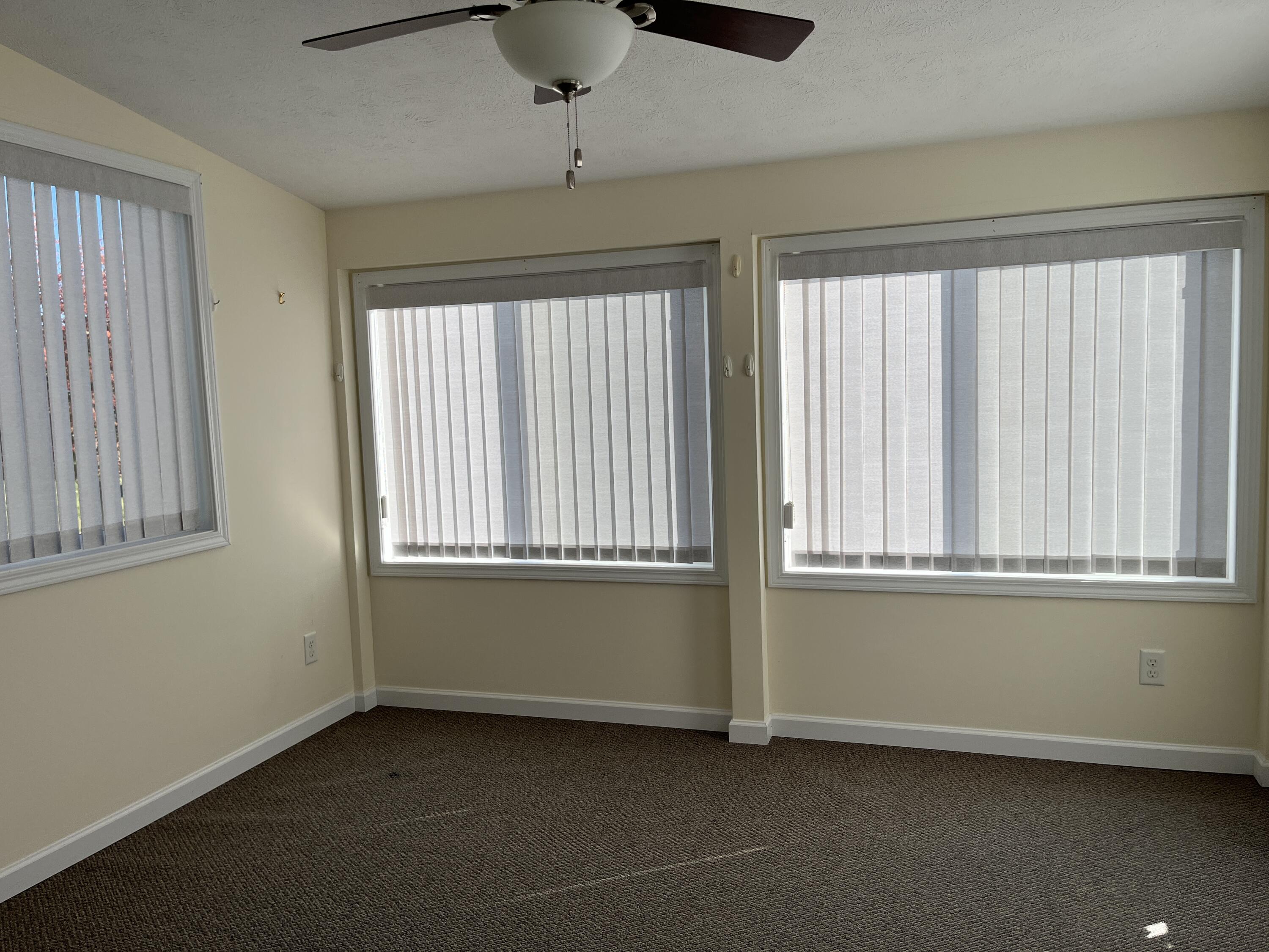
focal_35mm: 26
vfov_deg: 53.1
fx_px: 953
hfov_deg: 67.3
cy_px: 476
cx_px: 634
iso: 50
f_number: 1.6
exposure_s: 1/1018
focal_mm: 5.1
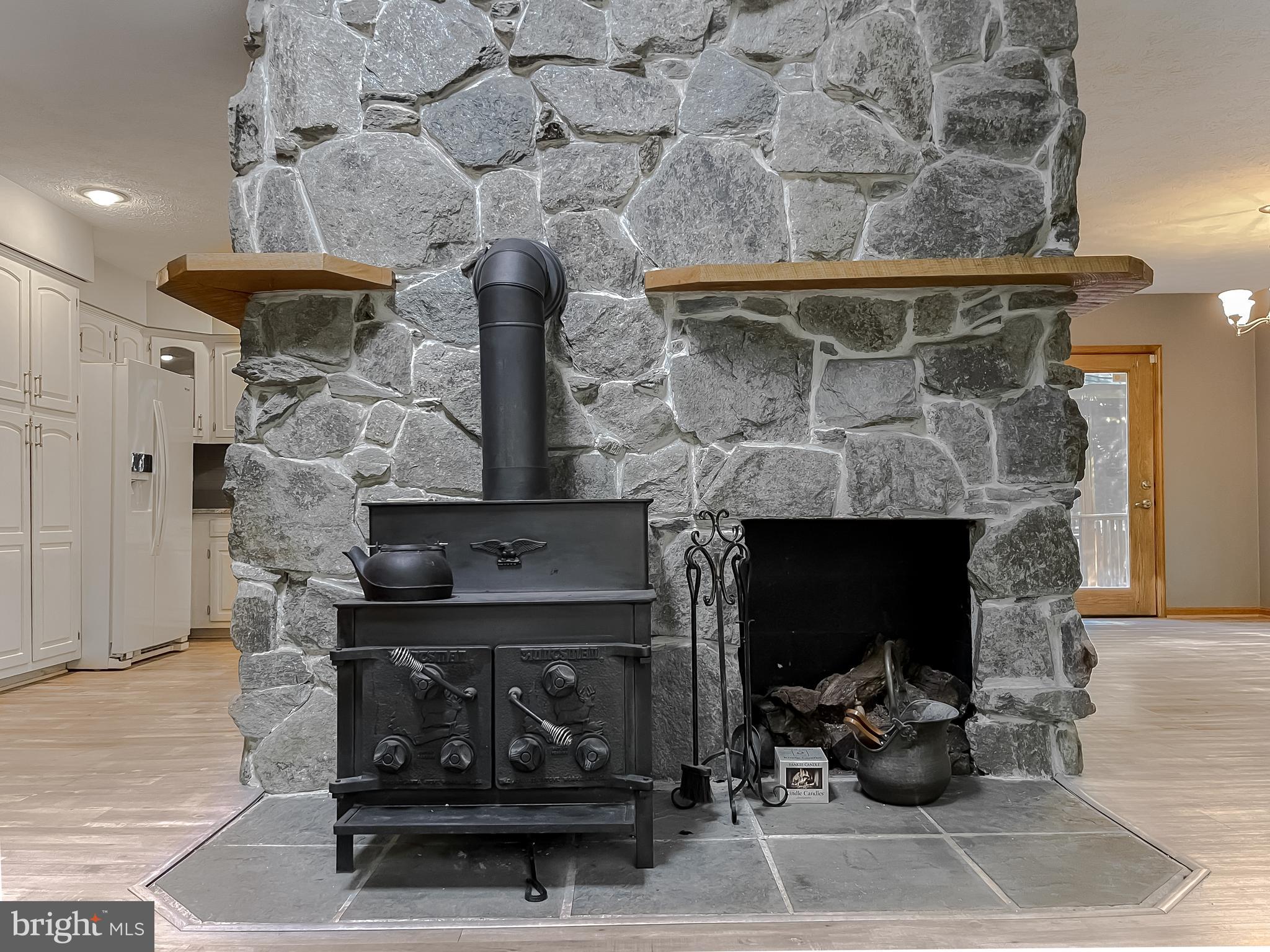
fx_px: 917
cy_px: 476
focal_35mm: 25
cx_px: 635
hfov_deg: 69.4
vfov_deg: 54.9
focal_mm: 5.1
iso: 320
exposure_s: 1/60
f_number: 1.6
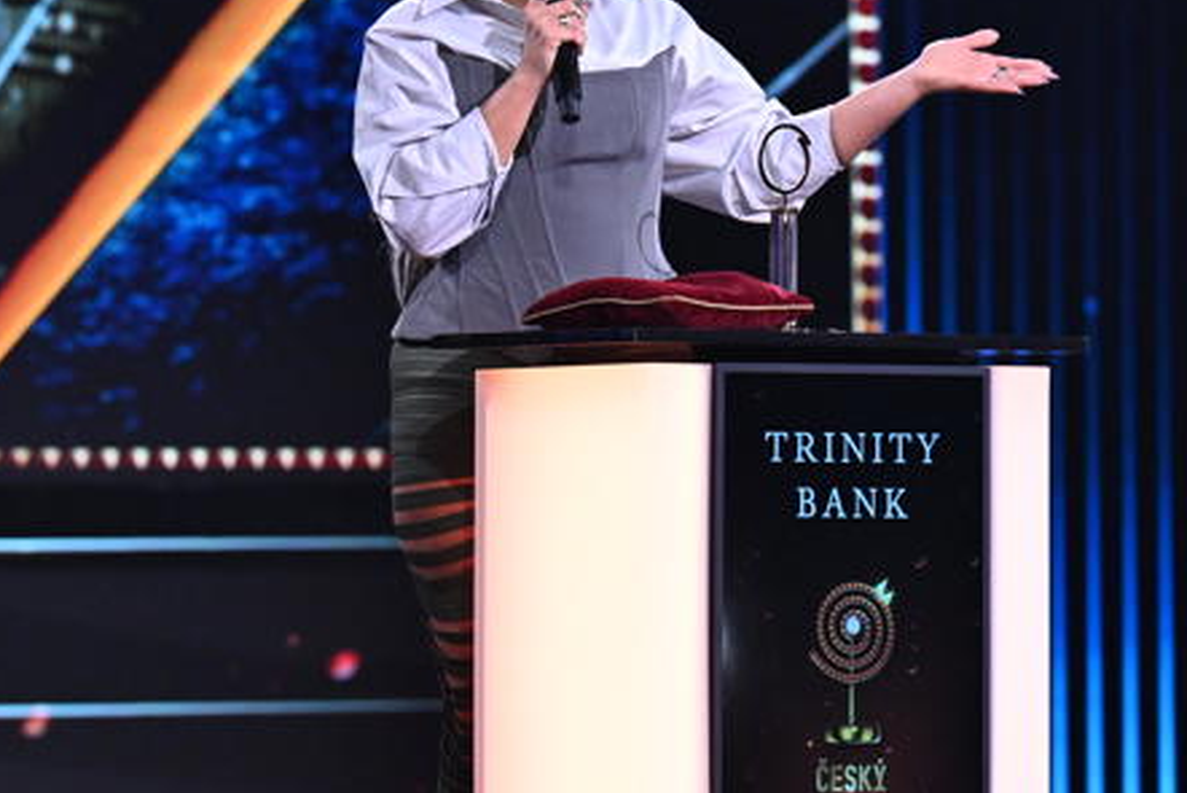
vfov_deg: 2.9
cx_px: 483
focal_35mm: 468
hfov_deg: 4.4
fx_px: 15435
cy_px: 255
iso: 2500
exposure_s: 1/125
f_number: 3.5
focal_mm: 200
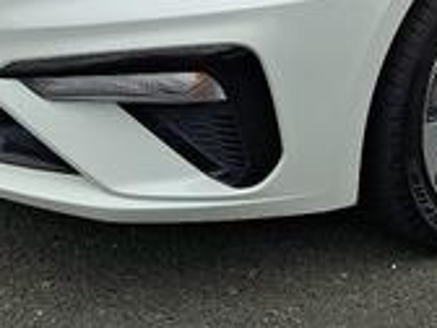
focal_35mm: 75
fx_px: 947
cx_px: 377
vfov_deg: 18.7
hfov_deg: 25.3
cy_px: -52
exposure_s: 1/323
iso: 25
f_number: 1.8
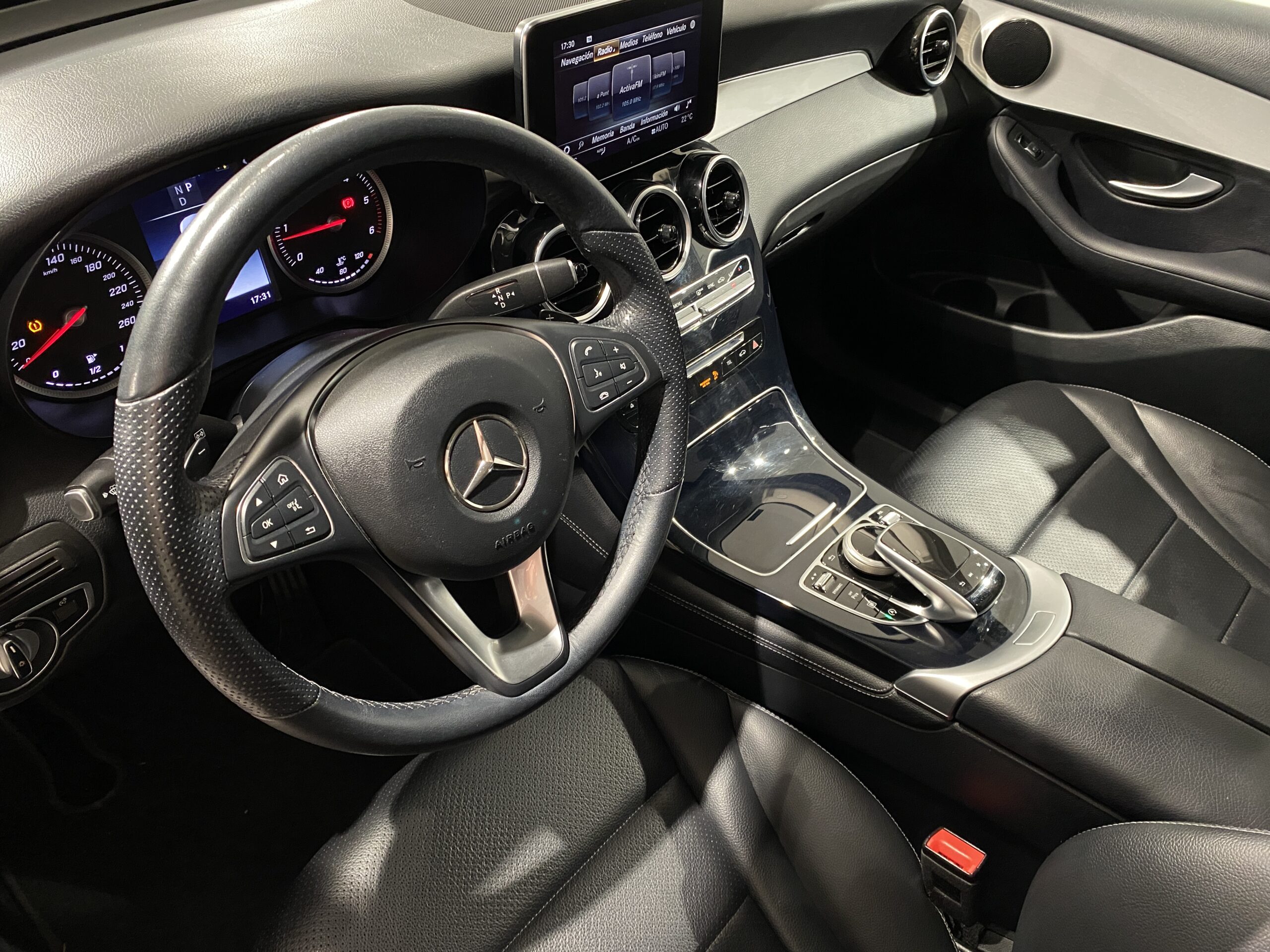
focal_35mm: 26
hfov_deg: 67.3
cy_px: 476
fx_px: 954
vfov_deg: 53.1
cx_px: 635
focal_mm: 4.25
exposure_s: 1/60
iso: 320
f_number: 1.8
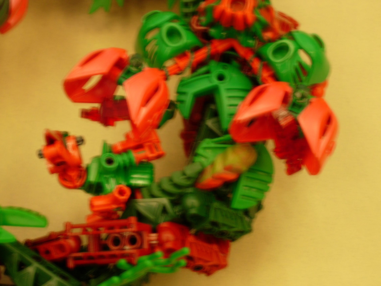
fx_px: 1134
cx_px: 190
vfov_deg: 14.4
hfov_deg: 19.1
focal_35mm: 103
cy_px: 143
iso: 79
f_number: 4.6
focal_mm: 21.3
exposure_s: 1/5.4
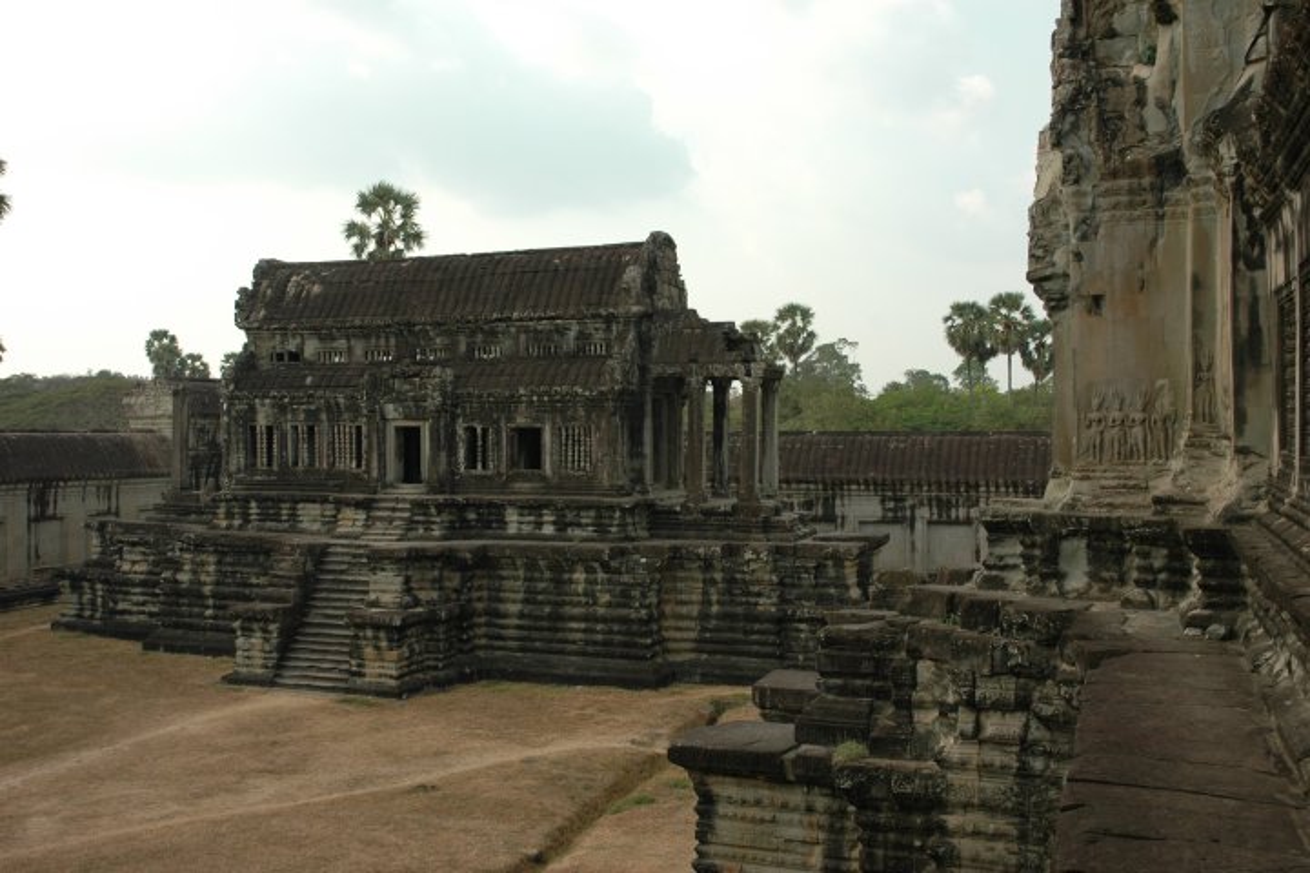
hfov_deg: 53.1
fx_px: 1310
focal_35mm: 36
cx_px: 655
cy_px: 436
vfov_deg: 36.9
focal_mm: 24
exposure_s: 1/200
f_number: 7.1
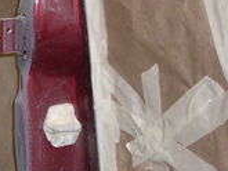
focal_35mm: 147
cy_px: -3
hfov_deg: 12.5
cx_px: -145
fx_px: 969
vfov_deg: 10.0
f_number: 2.8
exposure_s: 1/45
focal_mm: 6.3
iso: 100
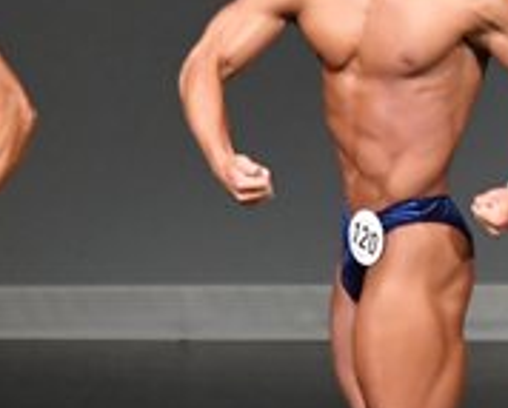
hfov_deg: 1.9
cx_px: 738
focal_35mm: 1040
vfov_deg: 1.5
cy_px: 200
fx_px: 15662
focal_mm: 170
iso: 5000
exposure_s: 1/400
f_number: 5.6
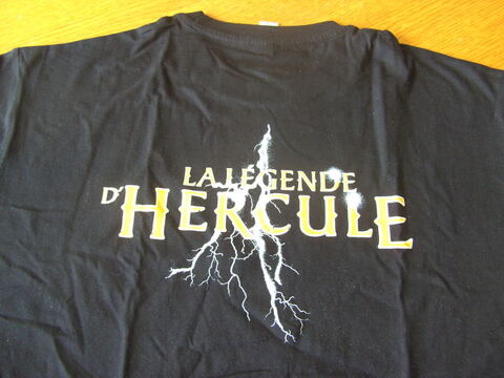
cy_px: 189
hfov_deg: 50.1
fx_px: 539
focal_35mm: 37
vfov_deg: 38.7
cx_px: 252
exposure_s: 1/10
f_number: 2.8
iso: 100
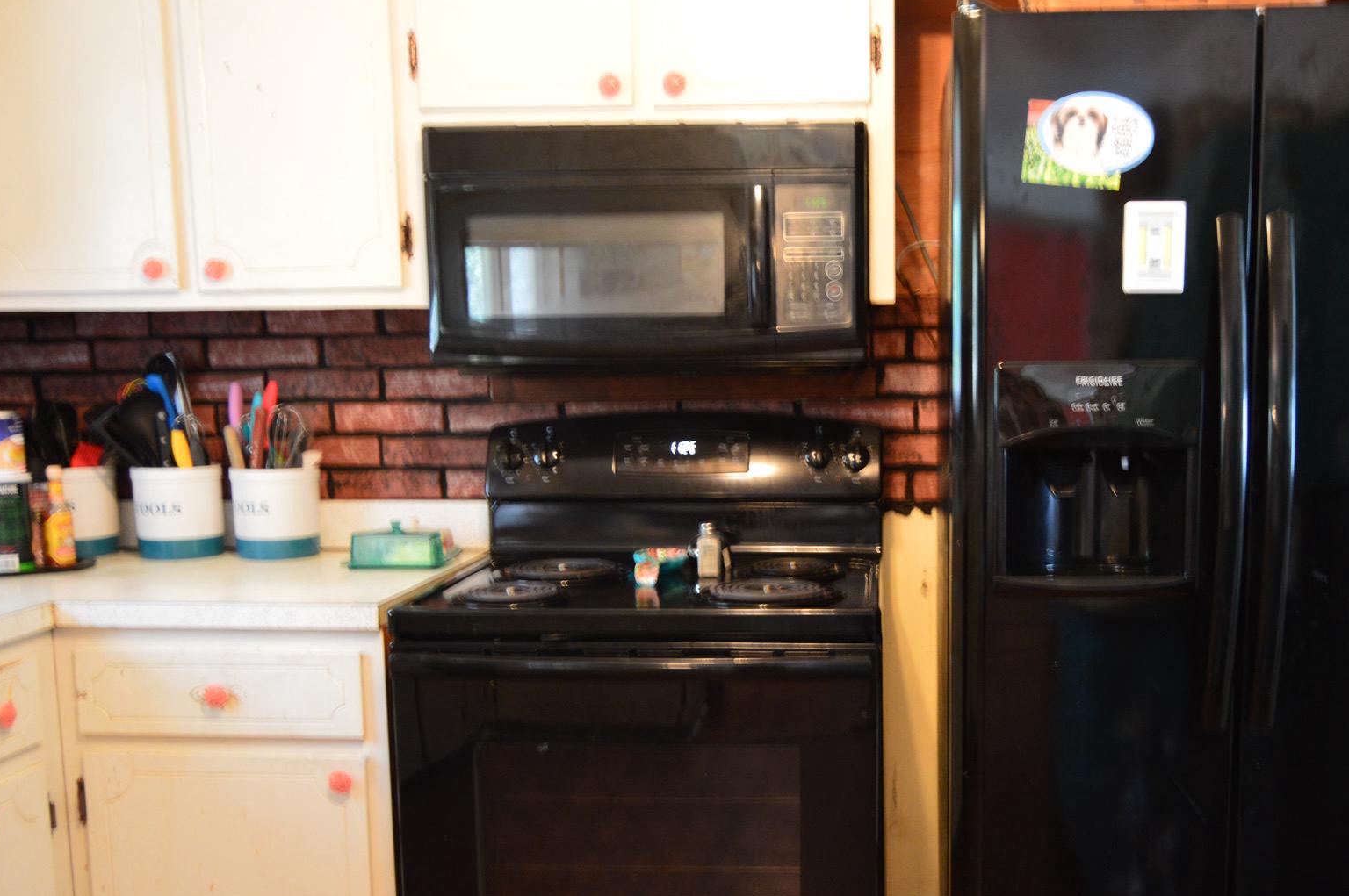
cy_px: 575
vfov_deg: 36.5
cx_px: 837
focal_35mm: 36
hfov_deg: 52.6
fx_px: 1348
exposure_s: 1/13
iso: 800
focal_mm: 18
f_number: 3.5
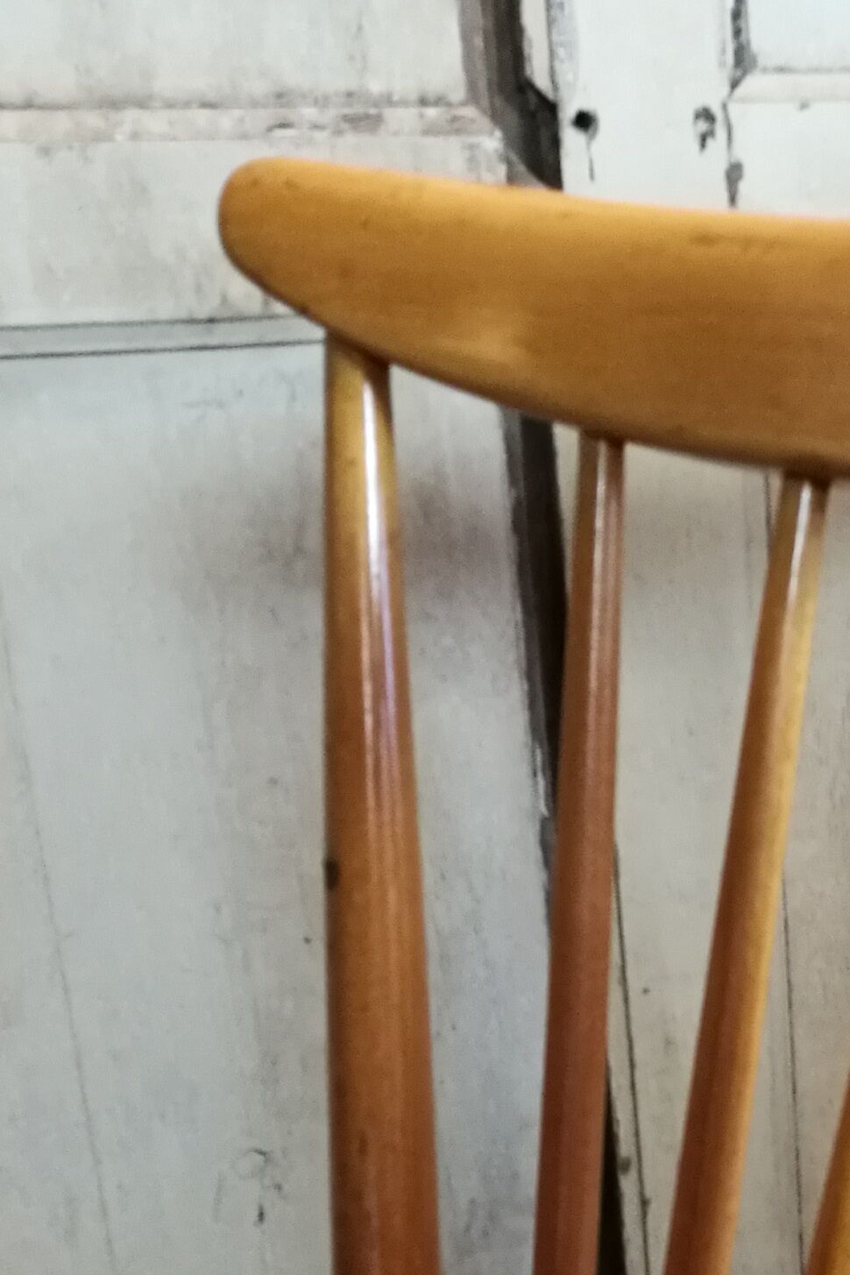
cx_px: 883
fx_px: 2231
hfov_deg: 20.7
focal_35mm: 63
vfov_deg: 30.7
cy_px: 1115
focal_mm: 4.5
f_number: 2.2
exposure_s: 1/25
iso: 320
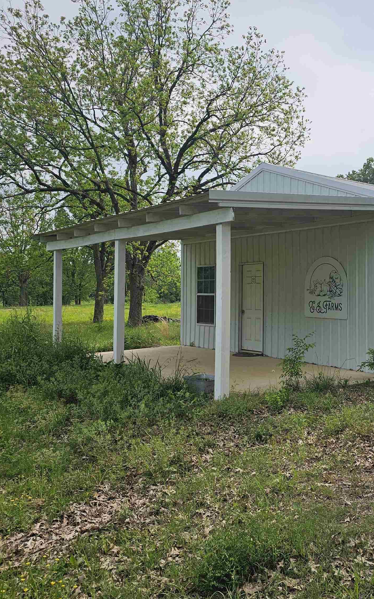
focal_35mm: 33
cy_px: 296
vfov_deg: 58.1
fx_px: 538
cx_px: 314
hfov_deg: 36.6
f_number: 1.7
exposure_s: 1/1293
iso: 16
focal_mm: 6.3
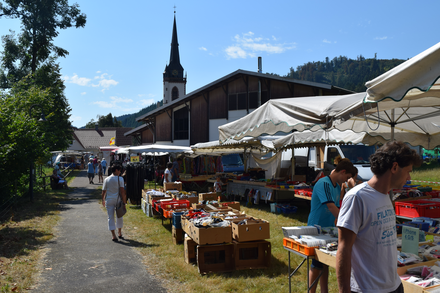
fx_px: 452
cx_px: 221
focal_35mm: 37
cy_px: 143
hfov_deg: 51.9
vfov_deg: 35.9
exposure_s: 1/400
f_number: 10
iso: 200
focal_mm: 24
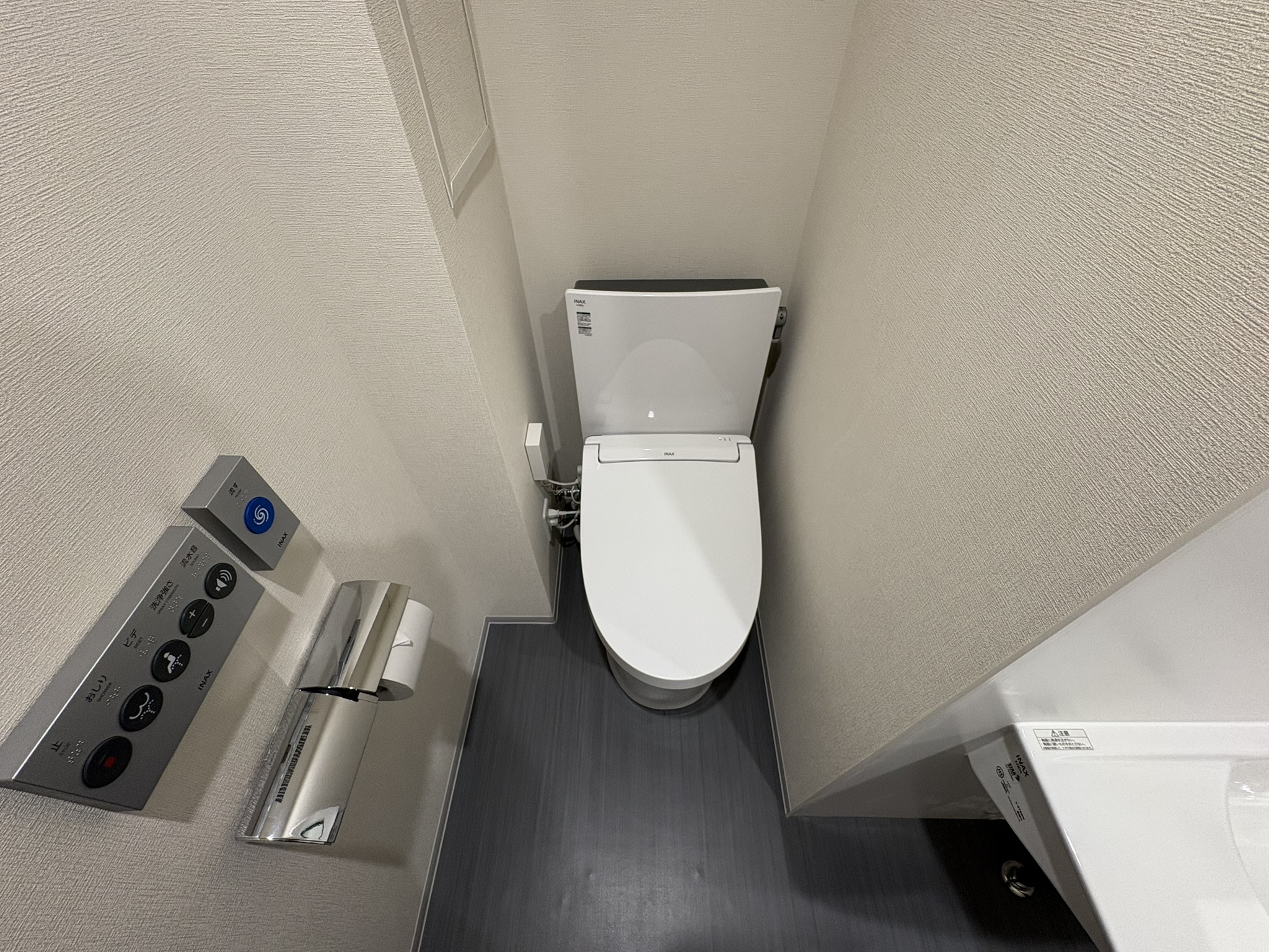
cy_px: 476
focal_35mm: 14
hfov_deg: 102.1
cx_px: 634
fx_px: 513
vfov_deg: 85.7
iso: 200
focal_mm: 2.22
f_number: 2.2
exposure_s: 1/60
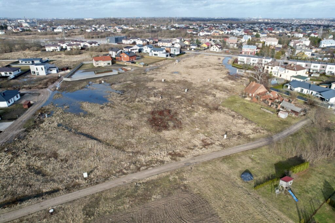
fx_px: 205
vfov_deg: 57.2
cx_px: 168
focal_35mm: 22
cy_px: 112
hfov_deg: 78.6
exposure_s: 1/725
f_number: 2.8
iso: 100
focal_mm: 8.38
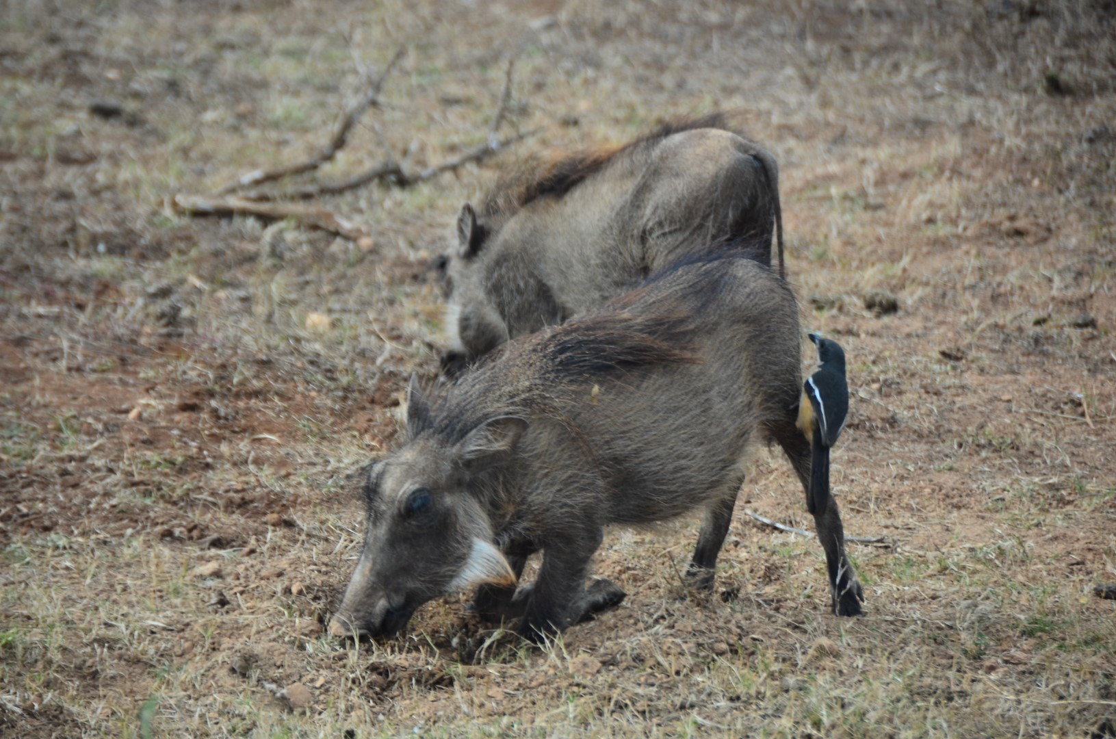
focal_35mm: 300
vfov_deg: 4.6
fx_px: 9280
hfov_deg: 6.9
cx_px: 558
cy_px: 370
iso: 140
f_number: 5.6
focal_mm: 200
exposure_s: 1/100
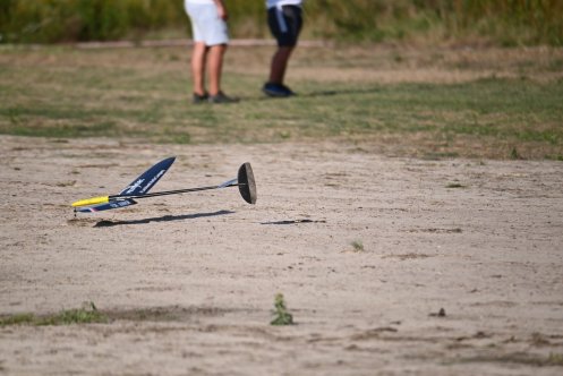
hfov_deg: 5.2
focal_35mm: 400
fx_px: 6259
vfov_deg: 3.4
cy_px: 188
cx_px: 282
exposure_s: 1/3200
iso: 640
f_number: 6.3
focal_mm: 400
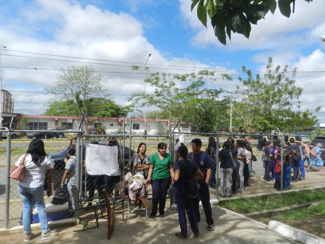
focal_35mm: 23
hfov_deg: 73.9
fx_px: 216
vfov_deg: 58.9
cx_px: 162
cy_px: 122
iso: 160
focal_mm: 4
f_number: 4.5
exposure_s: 1/800
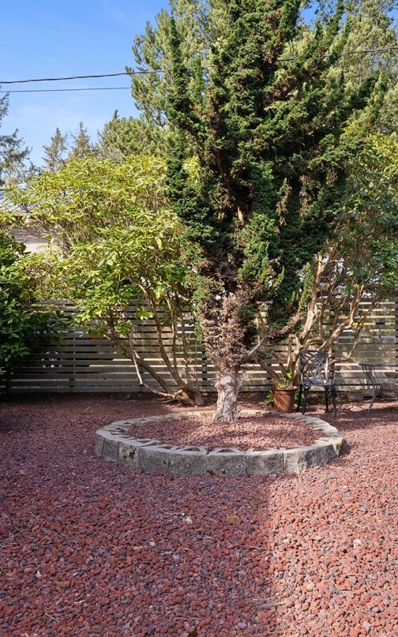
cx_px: 272
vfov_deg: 62.9
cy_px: 334
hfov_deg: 41.2
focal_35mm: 30
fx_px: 521
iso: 400
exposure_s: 1/250
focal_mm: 14
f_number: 9
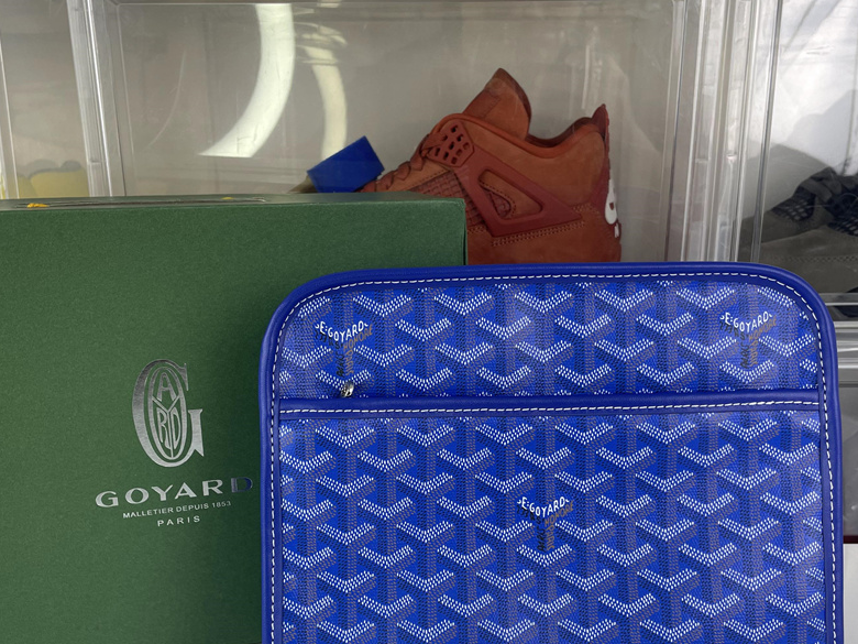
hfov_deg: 46.8
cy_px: 460
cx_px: 421
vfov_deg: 35.4
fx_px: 991
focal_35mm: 40
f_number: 1.6
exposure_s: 1/153
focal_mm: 4.2
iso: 32
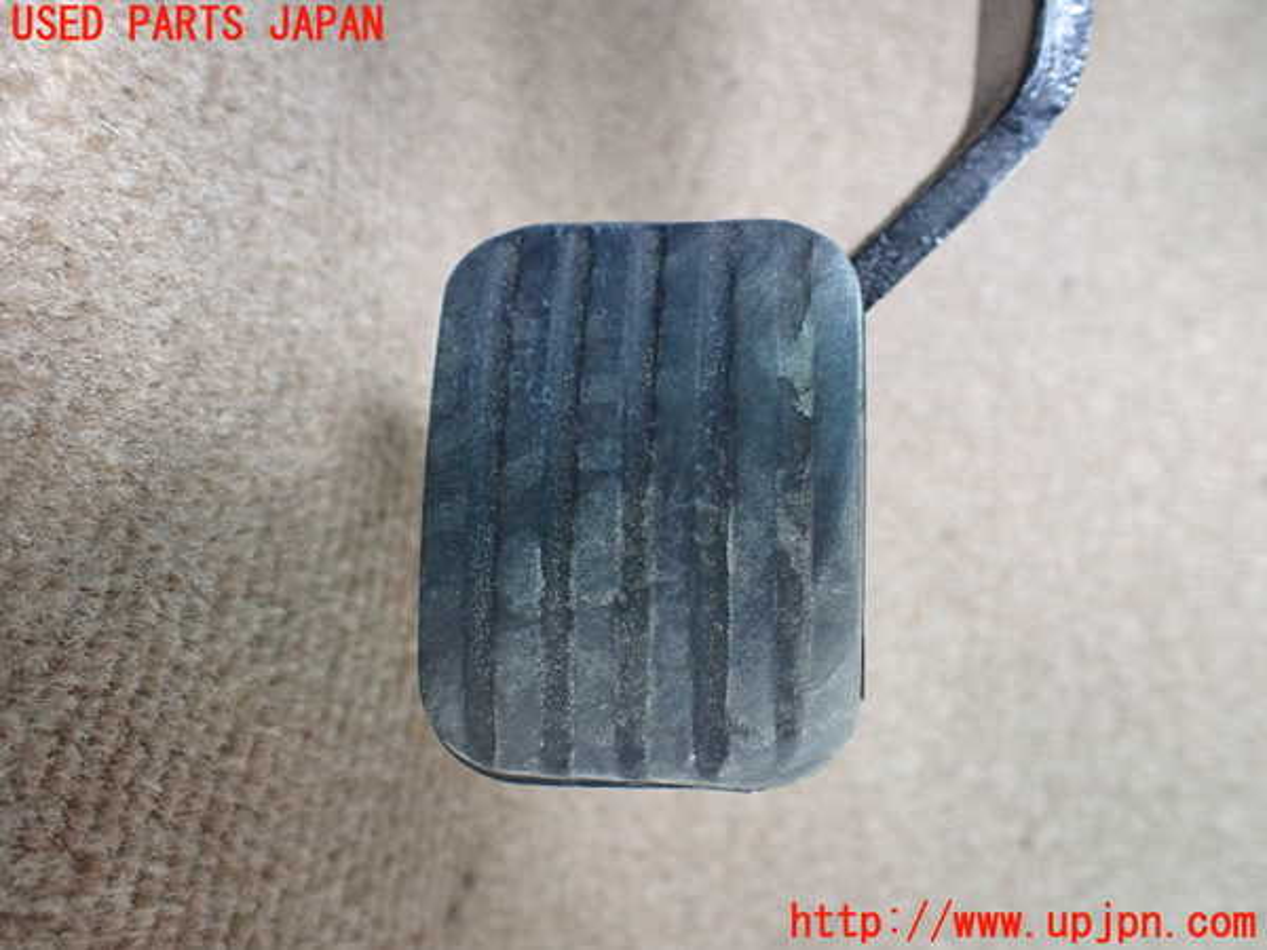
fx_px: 1098
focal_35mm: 30
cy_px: 475
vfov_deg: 46.8
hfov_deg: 60.0
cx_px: 634
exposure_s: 1/50
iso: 800
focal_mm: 5.4
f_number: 2.3
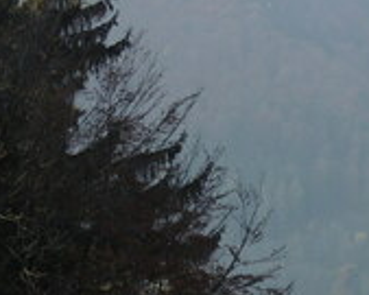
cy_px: 371
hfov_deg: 6.9
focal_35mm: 275
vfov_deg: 5.6
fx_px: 3002
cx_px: 585
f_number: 5
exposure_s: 1/125
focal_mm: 15.2
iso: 100
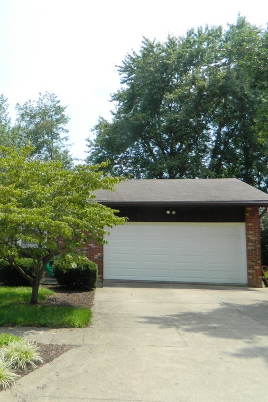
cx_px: 33
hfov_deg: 35.8
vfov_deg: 54.4
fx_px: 391
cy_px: 201
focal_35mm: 35
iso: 80
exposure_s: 1/640
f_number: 3.1
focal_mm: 4.5
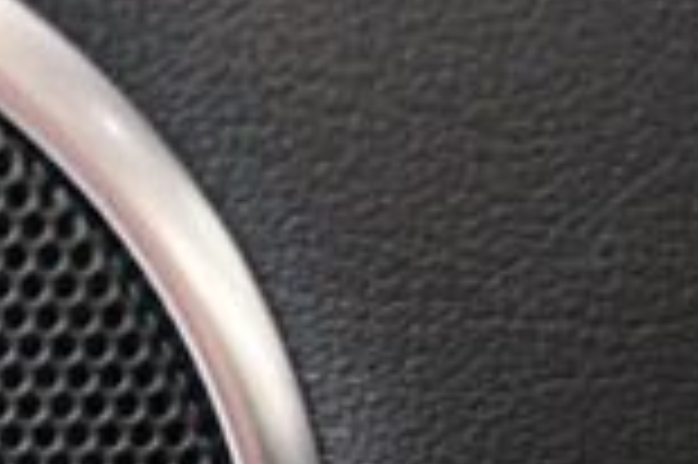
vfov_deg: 10.7
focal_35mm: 124
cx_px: -387
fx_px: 2402
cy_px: 653
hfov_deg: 15.2
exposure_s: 1/60
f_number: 3.8
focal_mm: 20
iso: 6400
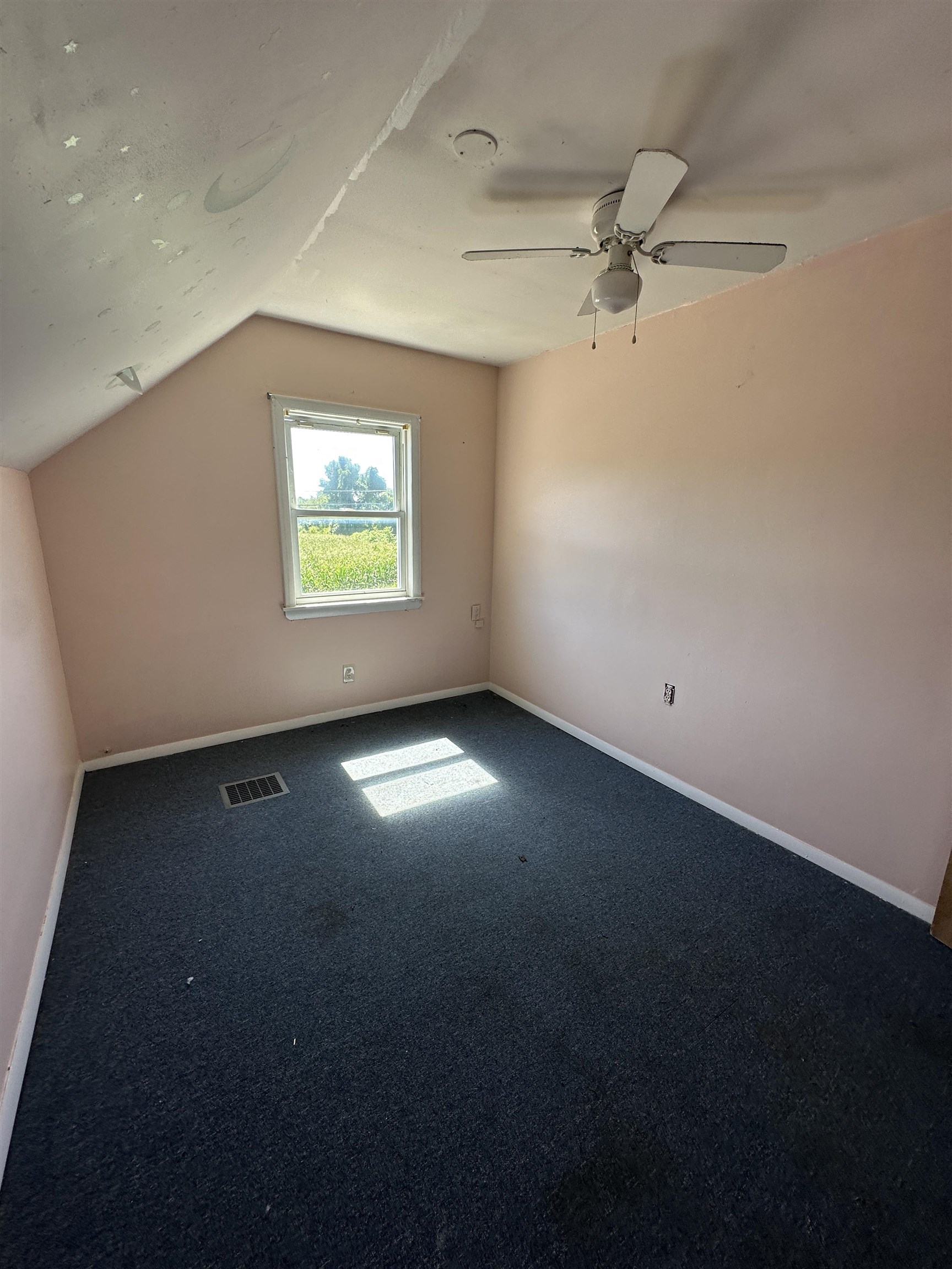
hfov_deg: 85.7
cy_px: 634
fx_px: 513
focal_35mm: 14
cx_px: 476
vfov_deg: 102.1
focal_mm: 2.22
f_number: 2.2
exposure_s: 1/107
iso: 40
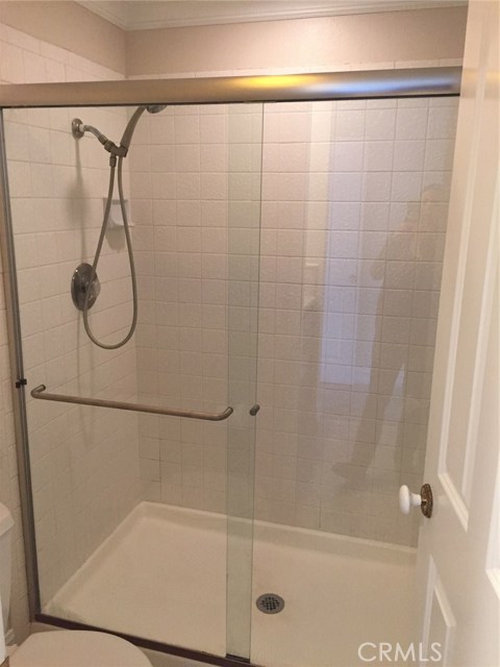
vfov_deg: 61.7
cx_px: 250
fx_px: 559
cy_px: 334
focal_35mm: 29
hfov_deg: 48.2
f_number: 2.2
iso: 160
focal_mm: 4.15
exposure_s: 1/30
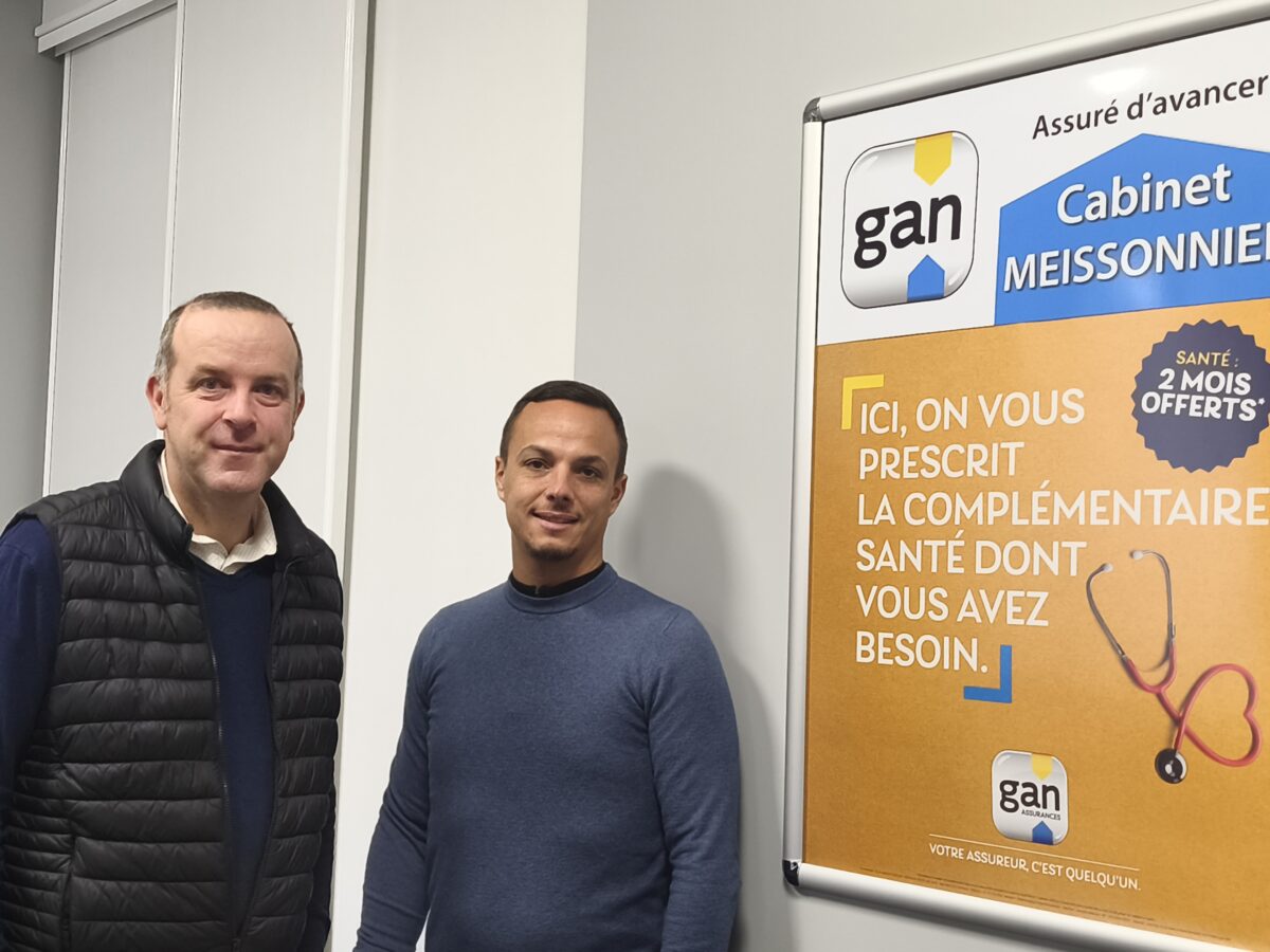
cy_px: 476
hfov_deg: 41.2
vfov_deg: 31.5
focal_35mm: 46
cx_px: 635
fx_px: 1688
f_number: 1.65
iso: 640
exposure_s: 1/50
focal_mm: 6.18
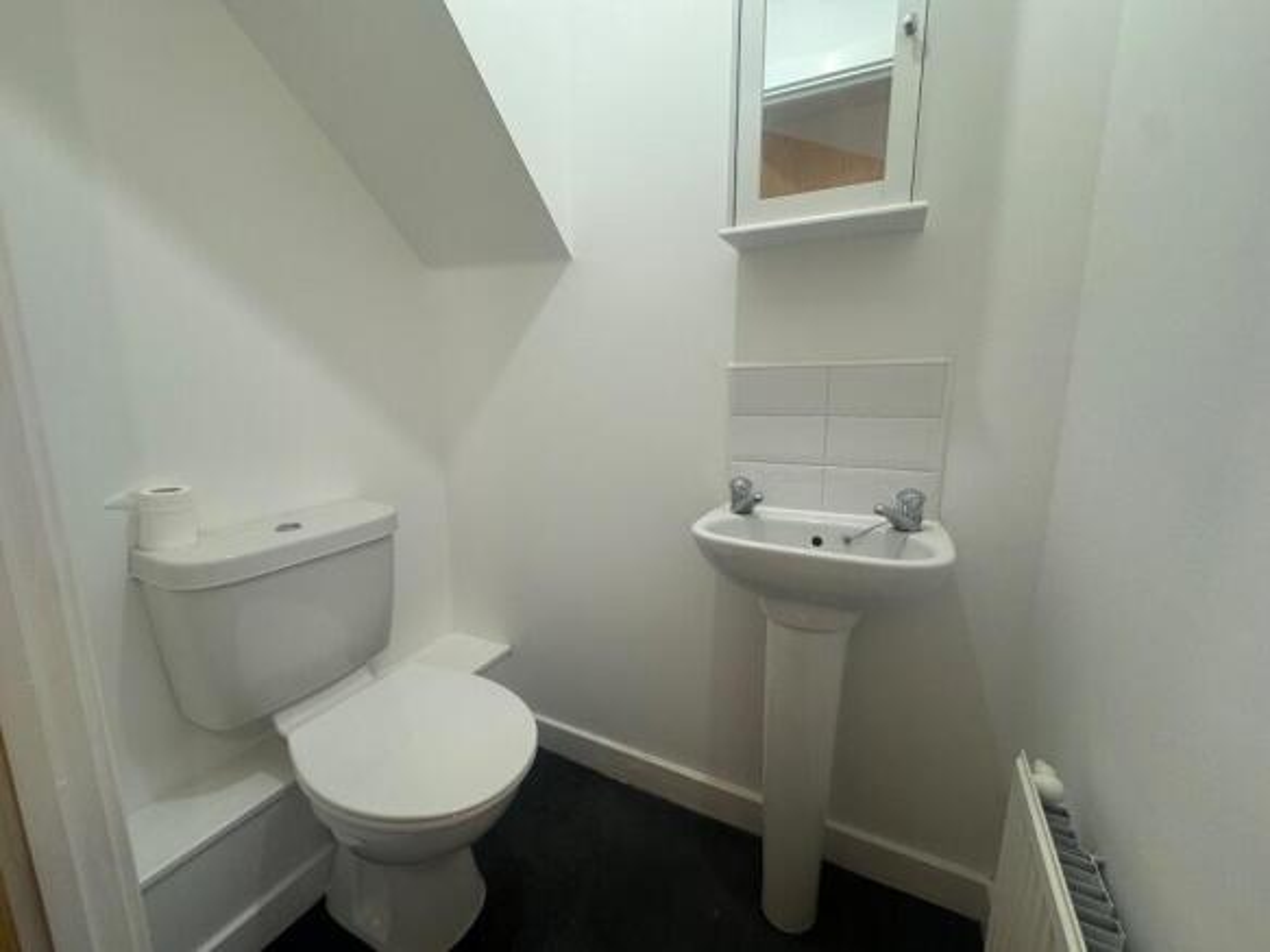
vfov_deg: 85.7
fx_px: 514
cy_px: 476
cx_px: 635
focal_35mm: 14
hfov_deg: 102.1
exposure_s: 1/100
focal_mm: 2.22
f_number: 2.2
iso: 160
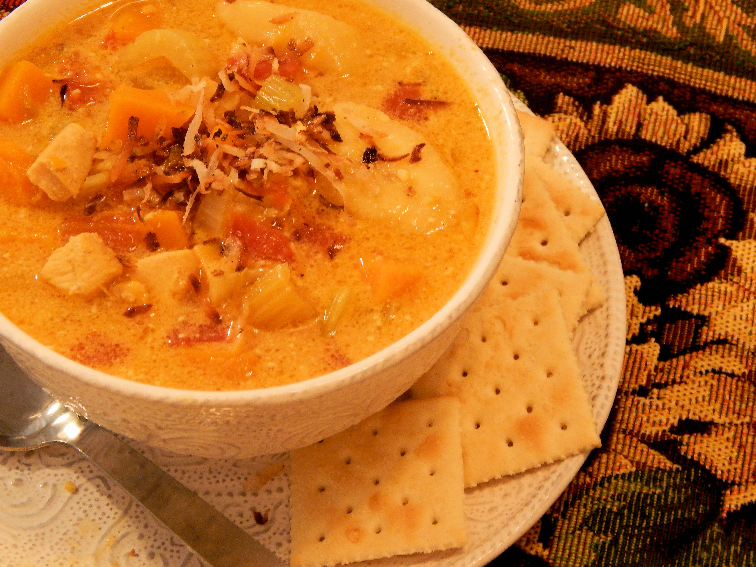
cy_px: 284
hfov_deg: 20.9
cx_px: 378
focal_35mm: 94
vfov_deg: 15.7
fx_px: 2053
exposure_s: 1/15
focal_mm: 16.6
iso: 400
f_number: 4.4
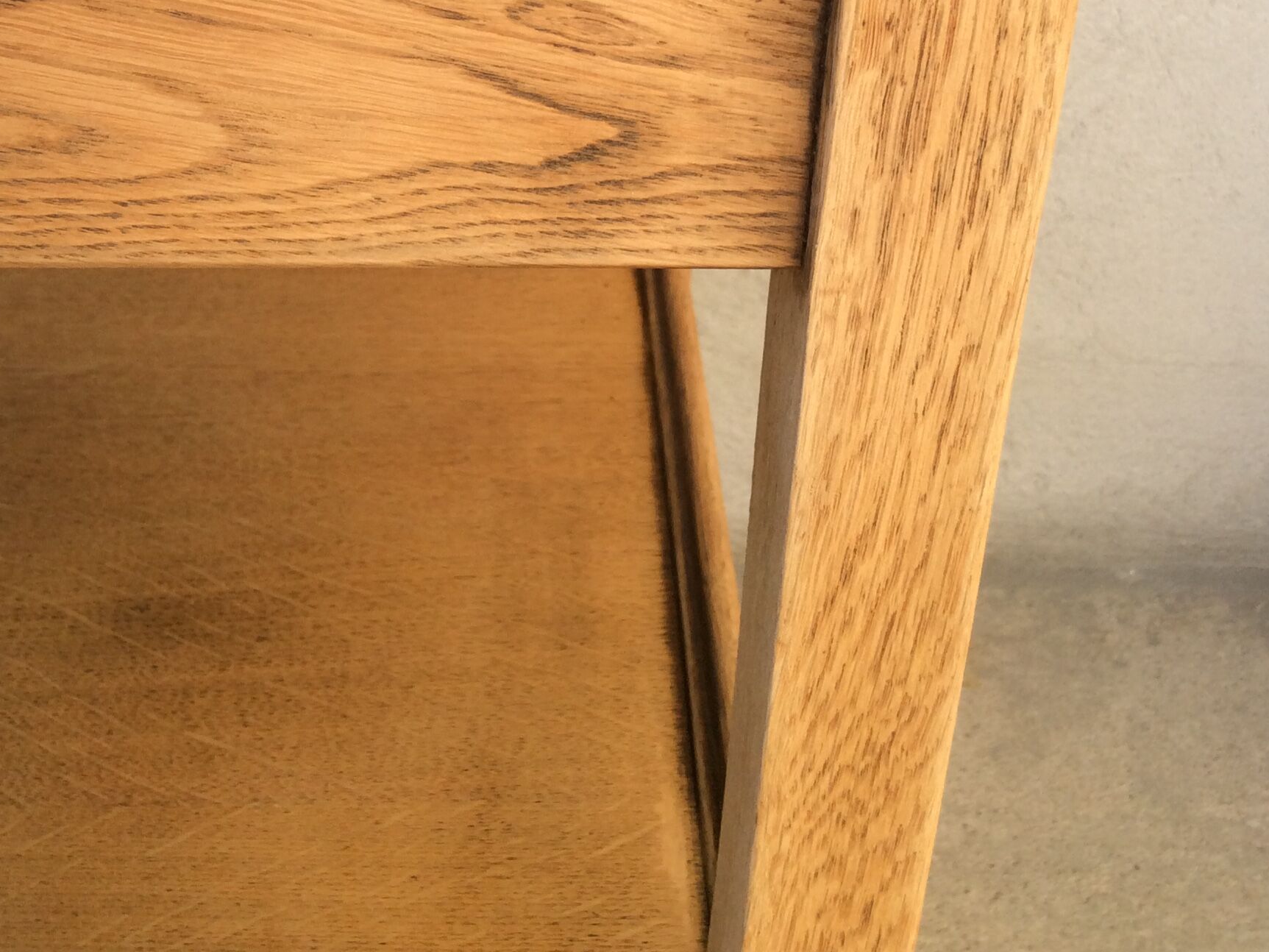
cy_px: 46
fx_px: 1760
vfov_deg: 28.7
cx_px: 618
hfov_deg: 39.7
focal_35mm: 48
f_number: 2.4
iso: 32
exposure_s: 1/319
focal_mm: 3.3
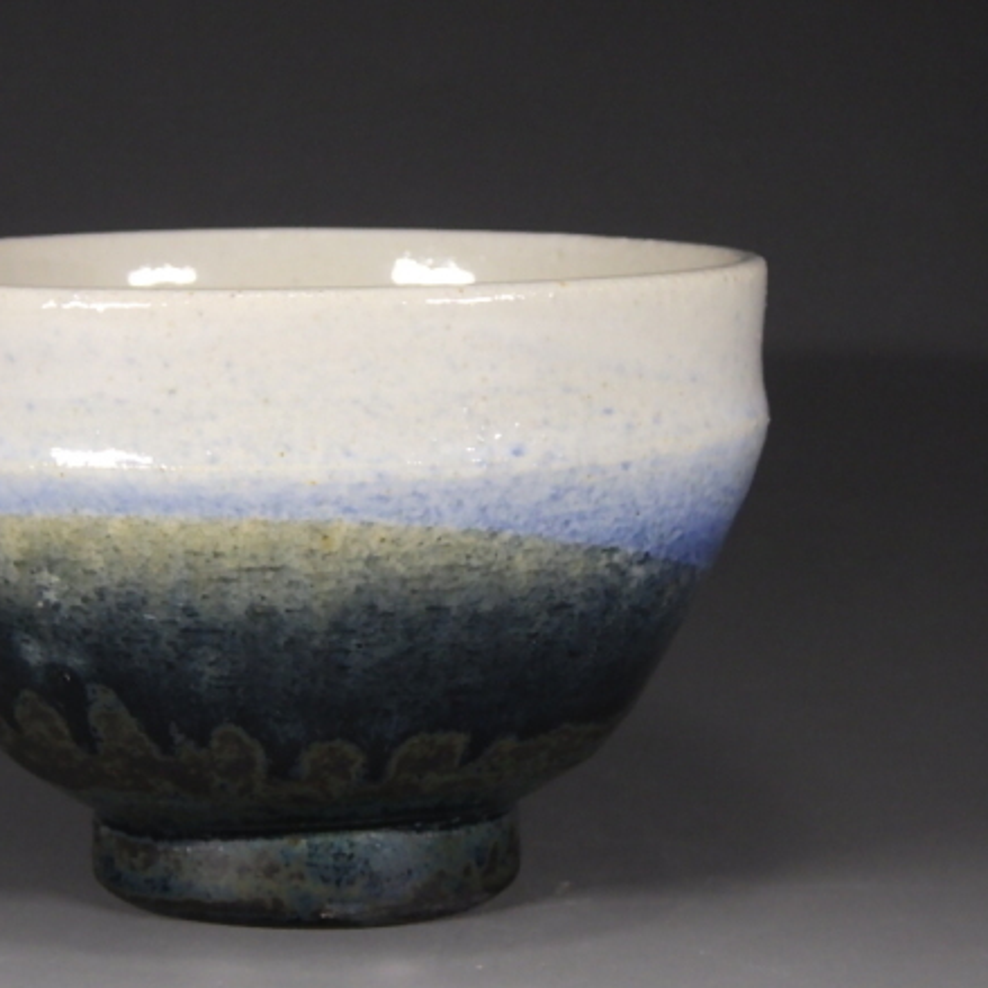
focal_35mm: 121
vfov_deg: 14.4
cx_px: 317
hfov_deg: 14.4
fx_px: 3907
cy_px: 504
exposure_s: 1/80
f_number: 5
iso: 400
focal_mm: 16.7
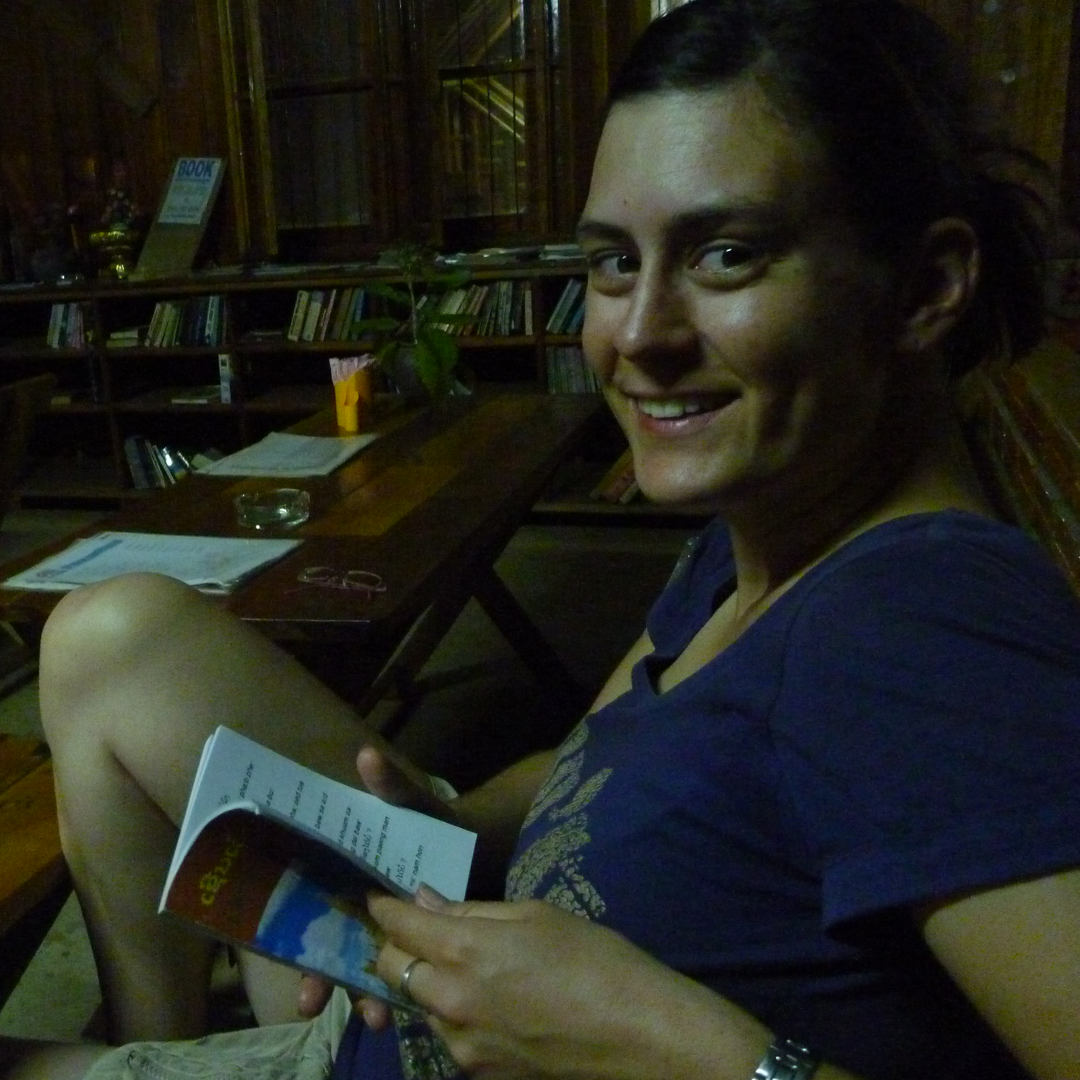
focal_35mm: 34
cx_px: 369
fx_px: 1200
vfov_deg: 48.4
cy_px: 555
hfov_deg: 47.7
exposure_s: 1/8
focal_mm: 4.9
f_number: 3.3
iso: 800
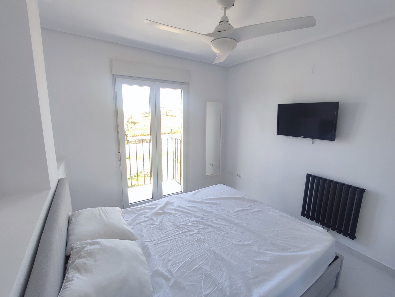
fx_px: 183
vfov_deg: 78.2
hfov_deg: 94.5
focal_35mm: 16
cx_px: 198
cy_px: 148
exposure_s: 1/100
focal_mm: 1.65
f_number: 2.2
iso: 63
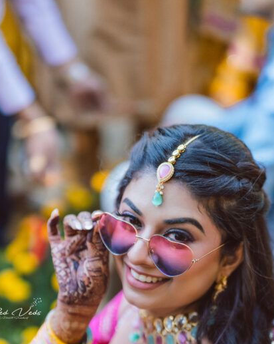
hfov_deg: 16.5
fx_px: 944
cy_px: 307
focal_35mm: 93
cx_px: 158
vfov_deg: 20.2
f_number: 1.3
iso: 100
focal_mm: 50
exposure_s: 1/500
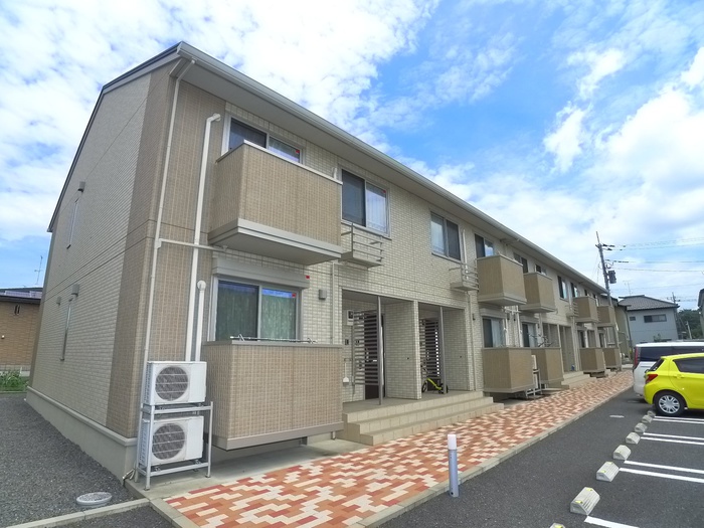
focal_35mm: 24
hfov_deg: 71.6
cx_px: 352
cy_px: 264
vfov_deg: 56.8
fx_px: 488
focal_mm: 5.1
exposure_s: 1/800
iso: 400
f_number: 4
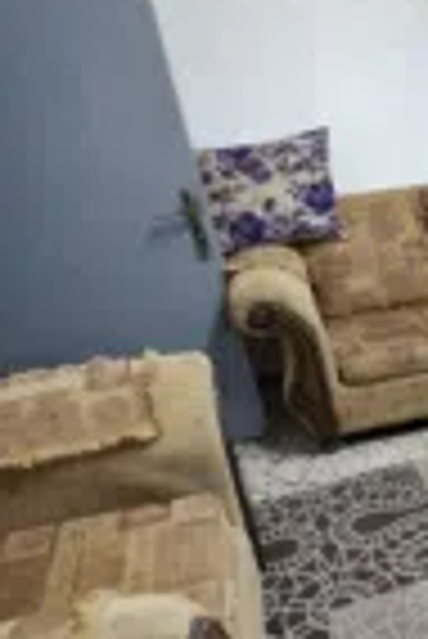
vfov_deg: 50.5
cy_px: 364
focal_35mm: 38
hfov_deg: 29.2
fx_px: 676
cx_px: 541
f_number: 2.2
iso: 250
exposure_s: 1/25
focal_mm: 1.74
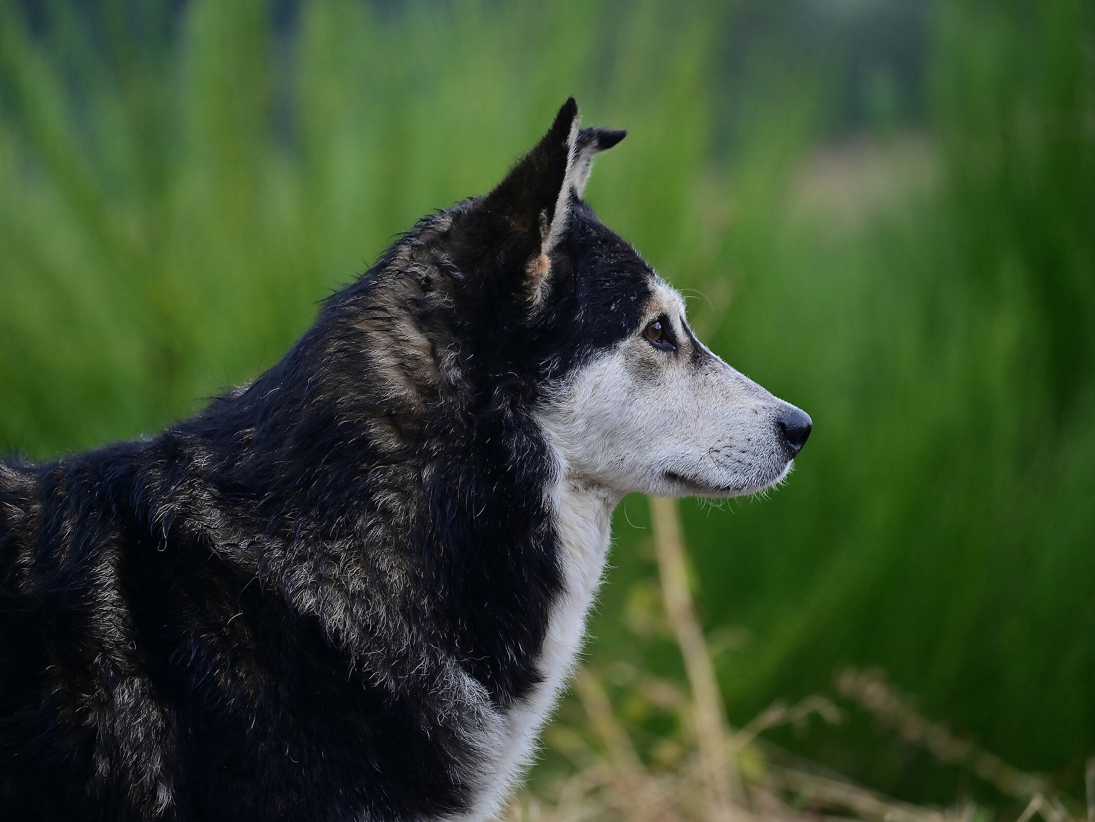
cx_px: 495
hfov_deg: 6.1
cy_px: 411
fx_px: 10313
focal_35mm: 326
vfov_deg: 4.6
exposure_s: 1/200
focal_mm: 300
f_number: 7.1
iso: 400
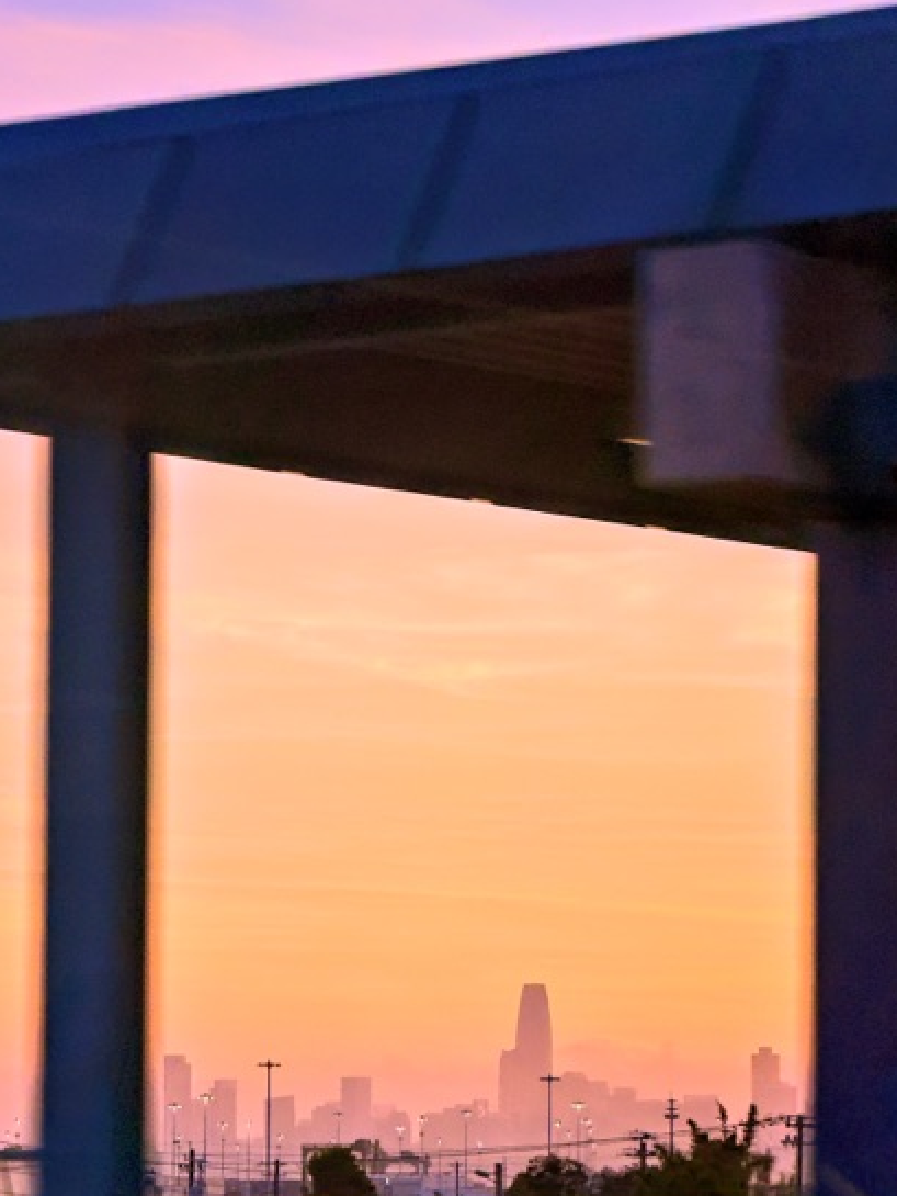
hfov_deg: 8.4
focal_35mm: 176
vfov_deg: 11.2
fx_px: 6079
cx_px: 355
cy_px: 865
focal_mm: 15.66
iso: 160
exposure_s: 1/120
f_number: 2.8
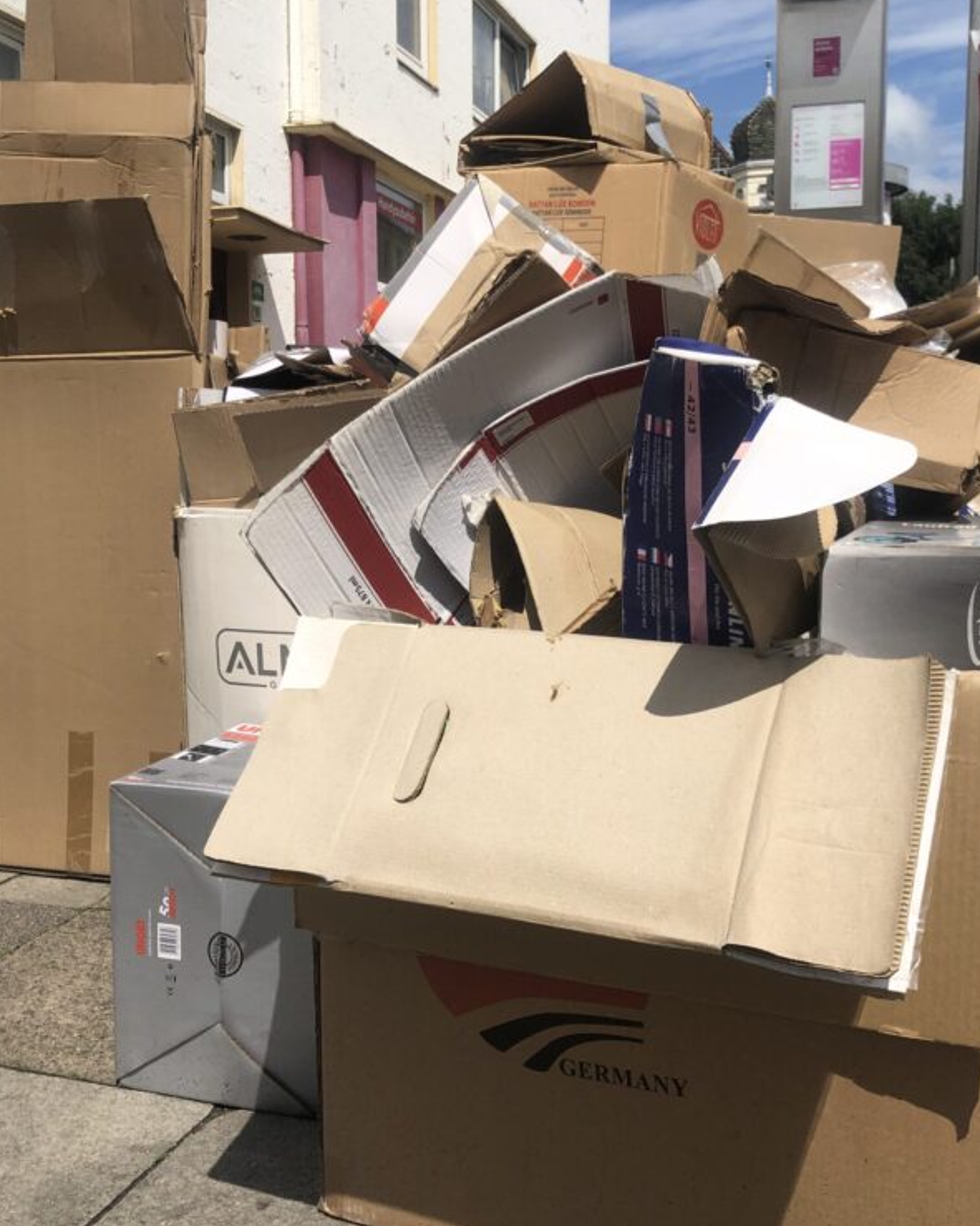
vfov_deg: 49.1
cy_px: 611
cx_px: 502
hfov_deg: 40.1
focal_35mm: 37
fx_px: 1342
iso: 20
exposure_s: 1/4049
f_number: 1.8
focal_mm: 4
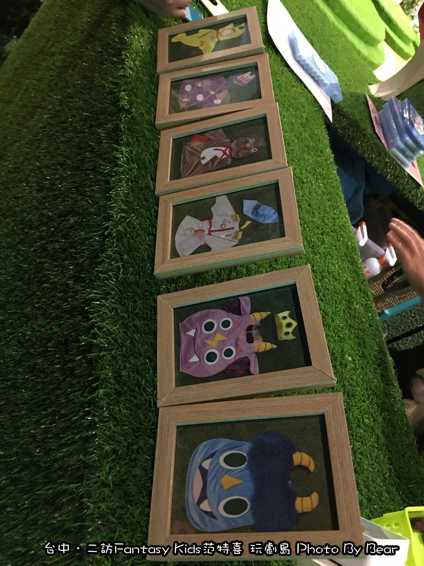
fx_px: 474
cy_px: 283
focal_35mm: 29
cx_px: 212
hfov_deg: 48.2
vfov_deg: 61.7
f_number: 2.2
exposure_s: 1/4
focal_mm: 4.15
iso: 125
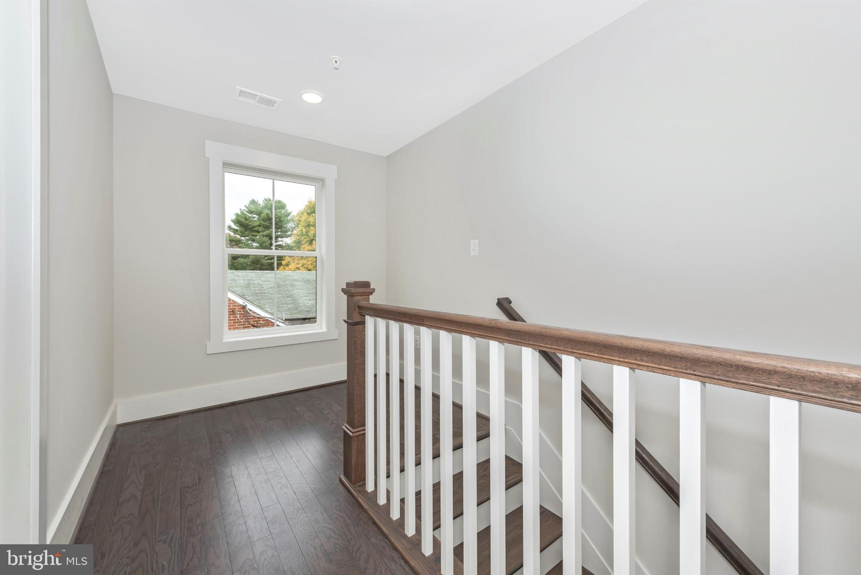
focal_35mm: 14
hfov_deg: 104.2
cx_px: 430
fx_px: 335
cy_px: 288
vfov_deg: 81.3
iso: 160
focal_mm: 14
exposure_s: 1/60
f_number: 8
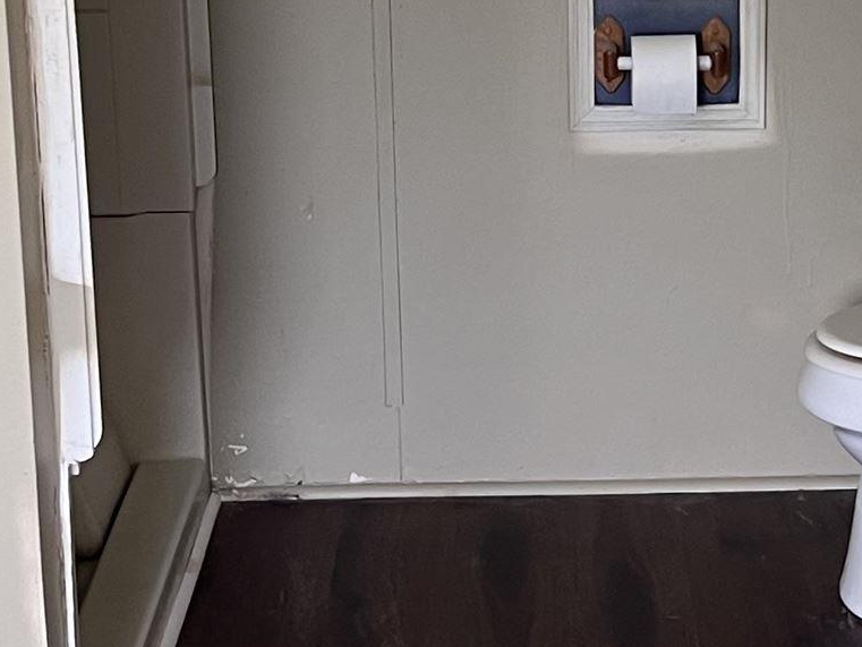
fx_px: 2615
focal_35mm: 105
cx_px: 546
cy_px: 180
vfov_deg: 14.1
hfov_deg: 18.7
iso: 125
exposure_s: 1/84
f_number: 1.5
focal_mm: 5.7
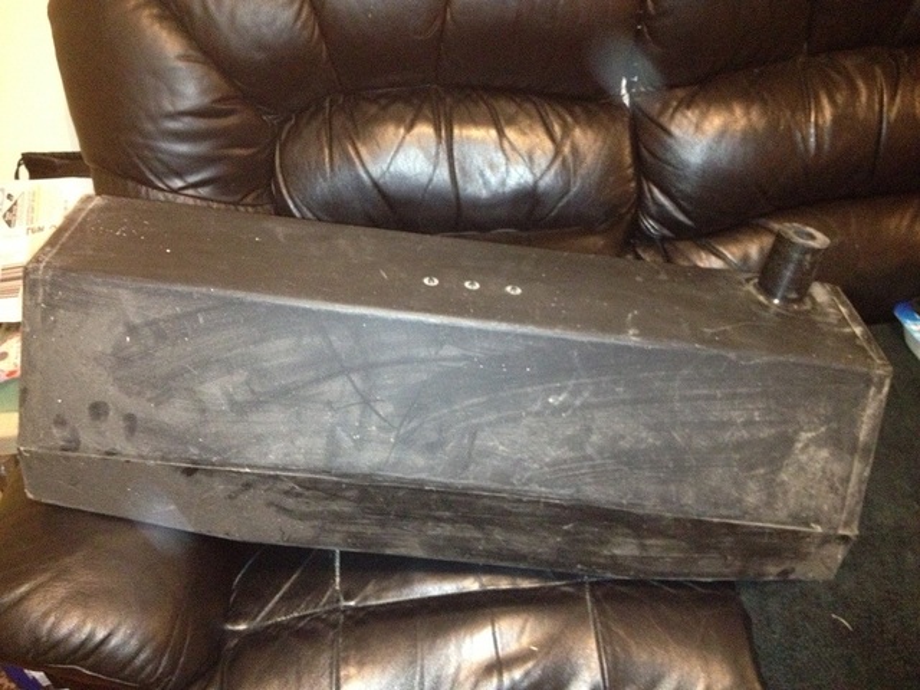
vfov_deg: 40.7
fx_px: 930
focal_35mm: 35
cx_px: 460
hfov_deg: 52.6
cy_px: 345
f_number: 2.4
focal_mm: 4.28
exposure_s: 1/16
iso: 800
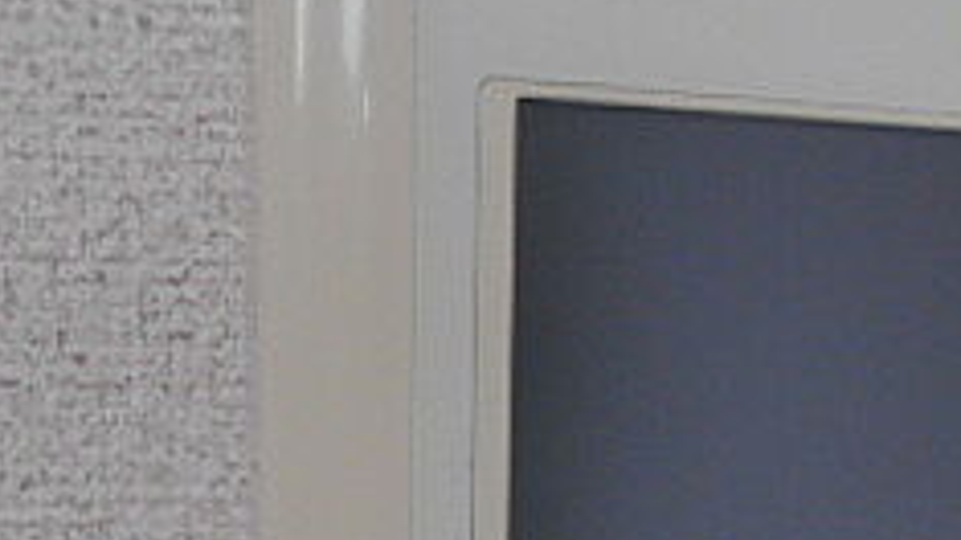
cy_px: 761
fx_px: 1961
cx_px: 736
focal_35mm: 77
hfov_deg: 27.1
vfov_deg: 14.8
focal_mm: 4.6
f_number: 3.2
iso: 220
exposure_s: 1/30
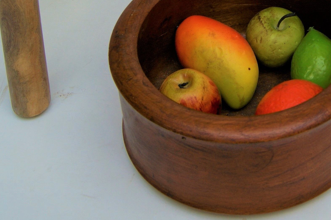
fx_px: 1204
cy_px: -77
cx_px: 291
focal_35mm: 131
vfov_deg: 10.2
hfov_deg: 15.5
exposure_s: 1/80
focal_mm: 30
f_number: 7.1
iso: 100
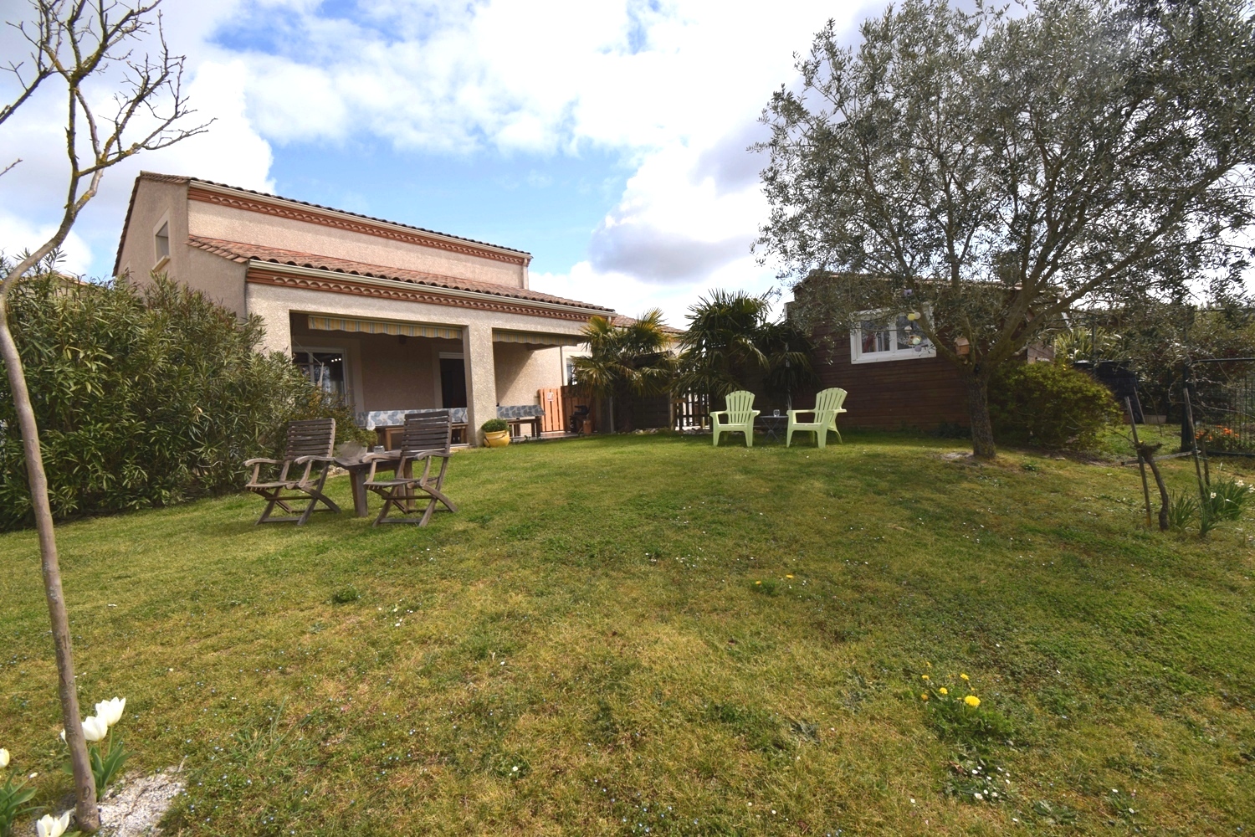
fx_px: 523
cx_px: 628
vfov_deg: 77.3
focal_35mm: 15
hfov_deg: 100.4
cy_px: 418
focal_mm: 10
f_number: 9.5
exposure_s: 1/200
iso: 100
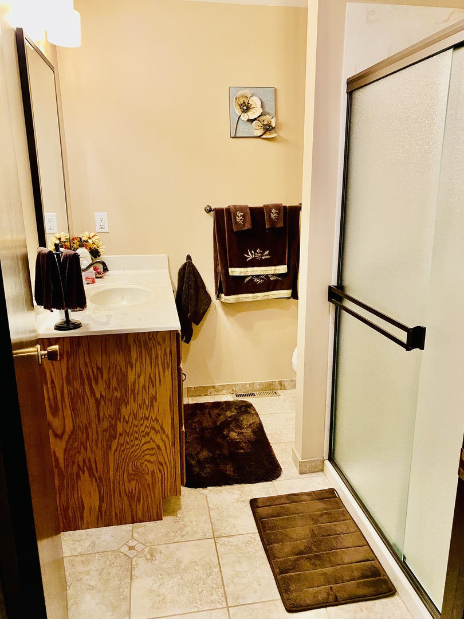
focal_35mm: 26
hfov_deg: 53.1
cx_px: 232
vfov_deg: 67.3
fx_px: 465
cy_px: 310
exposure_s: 1/60
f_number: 1.8
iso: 320
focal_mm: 4.25
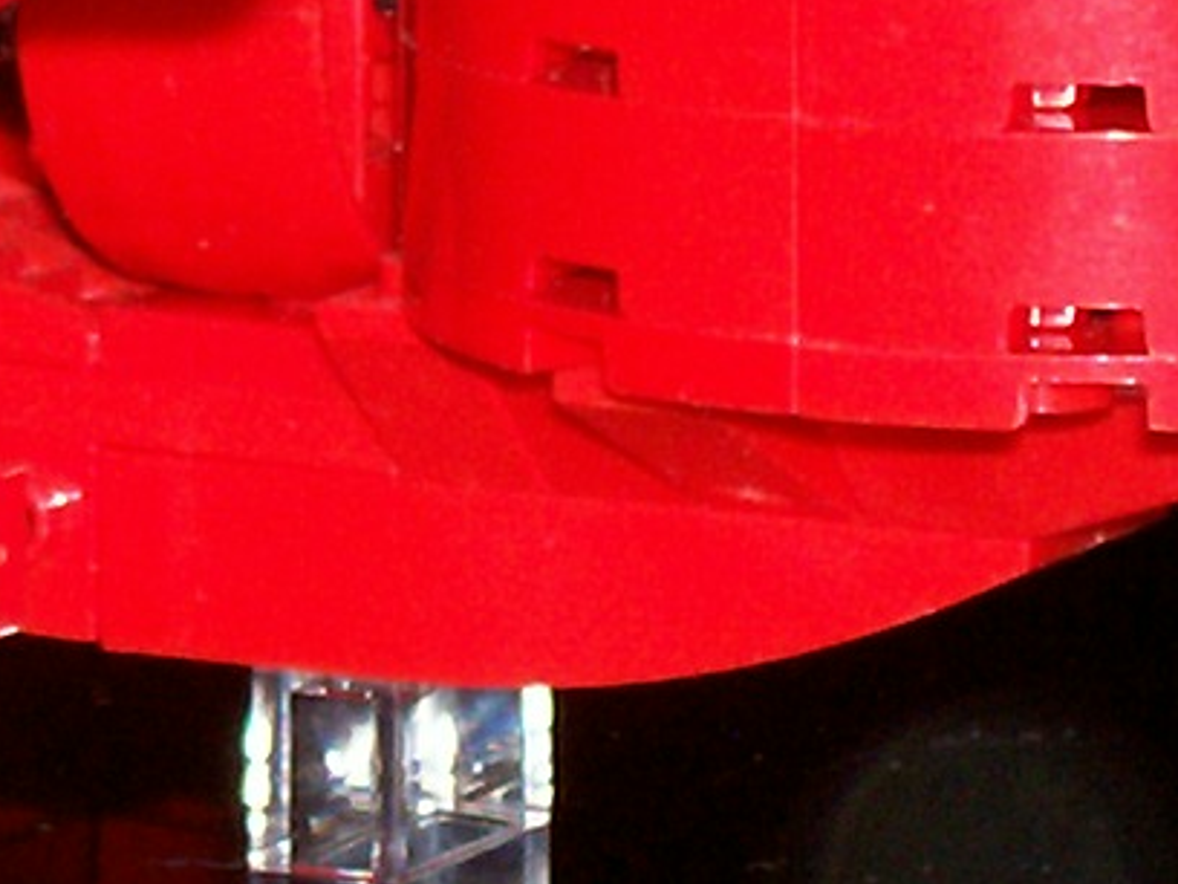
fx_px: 11094
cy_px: -35
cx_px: 0
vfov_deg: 4.6
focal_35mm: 326
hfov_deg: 6.1
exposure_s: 1/78.4
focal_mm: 10.8
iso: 80
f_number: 3.6
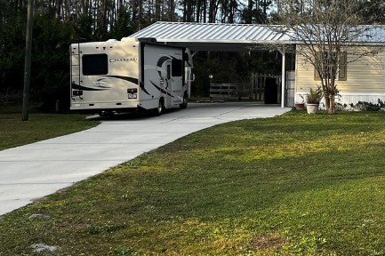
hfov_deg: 29.3
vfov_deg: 20.9
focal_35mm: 64
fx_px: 684
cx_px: 390
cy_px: 36
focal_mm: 5.7
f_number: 1.5
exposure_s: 1/2457
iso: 50
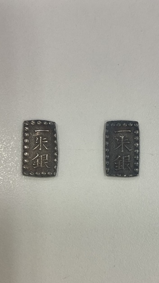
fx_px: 322
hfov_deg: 27.4
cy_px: 176
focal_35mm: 43
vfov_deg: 47.0
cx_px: 115
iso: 32
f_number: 1.8
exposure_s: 1/100
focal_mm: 3
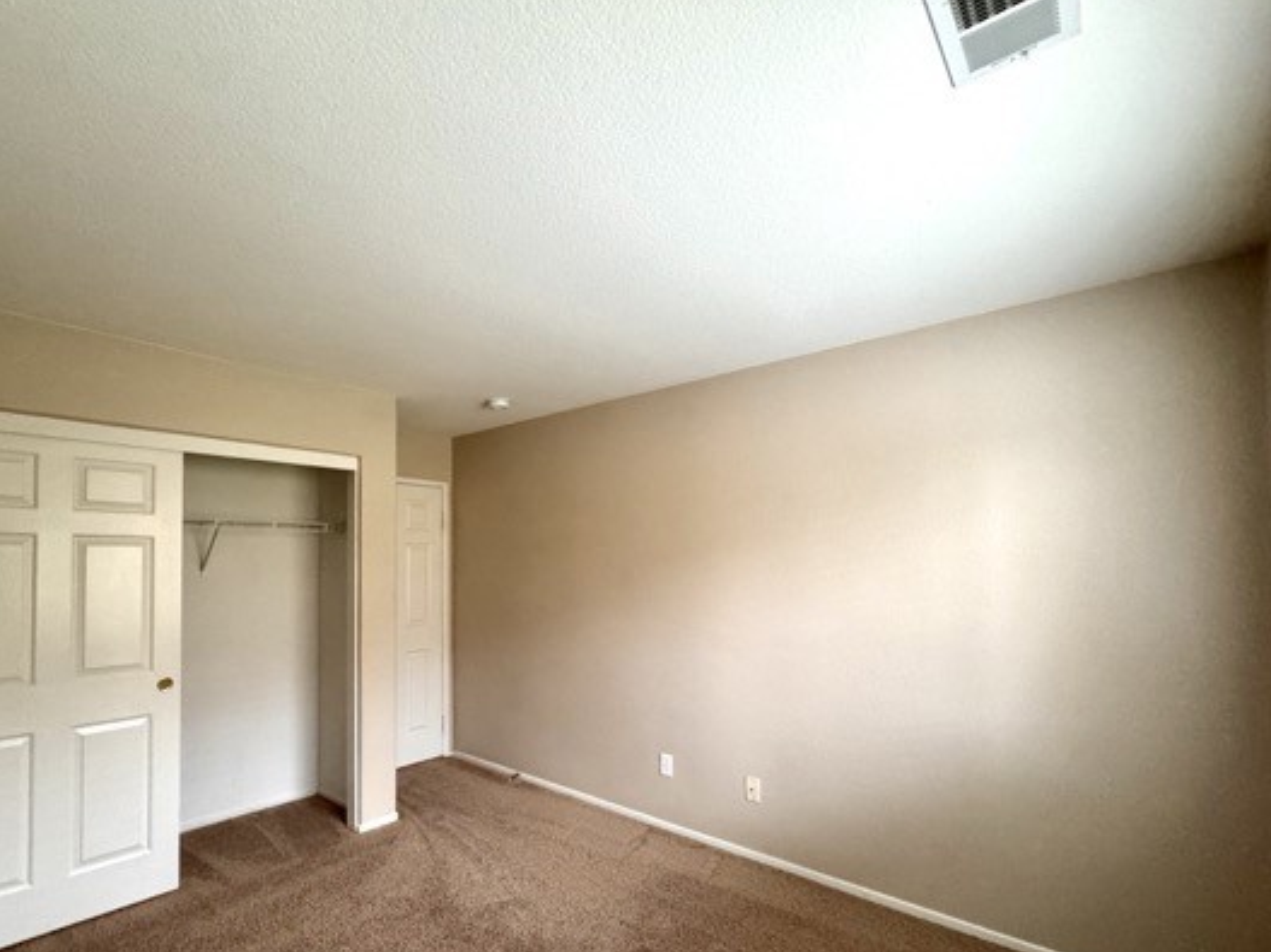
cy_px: 547
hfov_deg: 90.4
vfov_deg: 74.3
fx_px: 624
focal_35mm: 17
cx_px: 538
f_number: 2.2
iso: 800
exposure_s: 1/60
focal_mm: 2.22
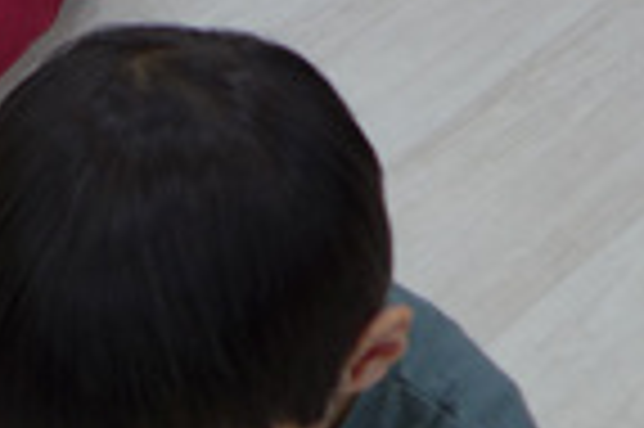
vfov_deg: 7.8
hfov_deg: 10.8
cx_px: -685
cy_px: 698
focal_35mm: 172
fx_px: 3073
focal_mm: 7.3
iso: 80
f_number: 1.7
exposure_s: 1/80
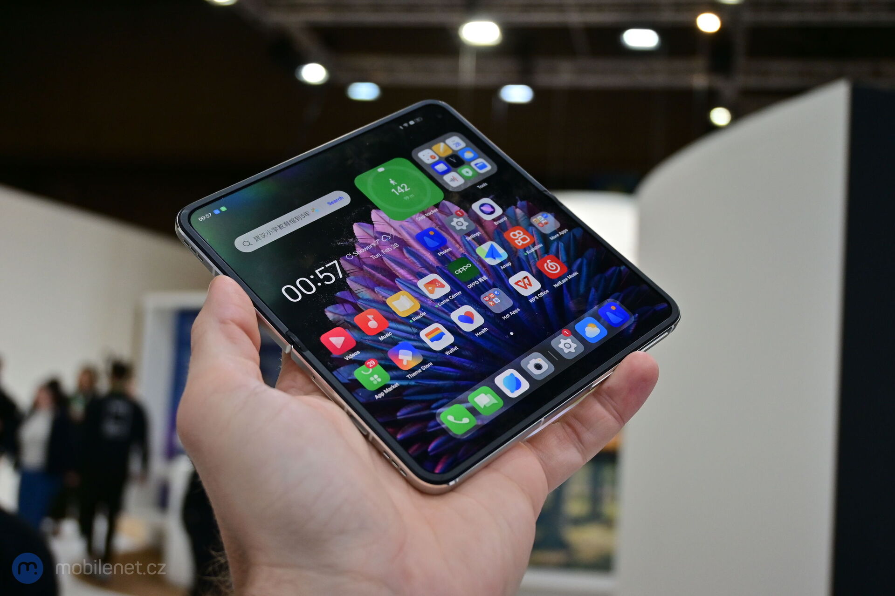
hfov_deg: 43.6
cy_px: 298
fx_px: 1119
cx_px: 448
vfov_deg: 29.9
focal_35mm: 45
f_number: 4.8
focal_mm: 30
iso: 560
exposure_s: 1/400
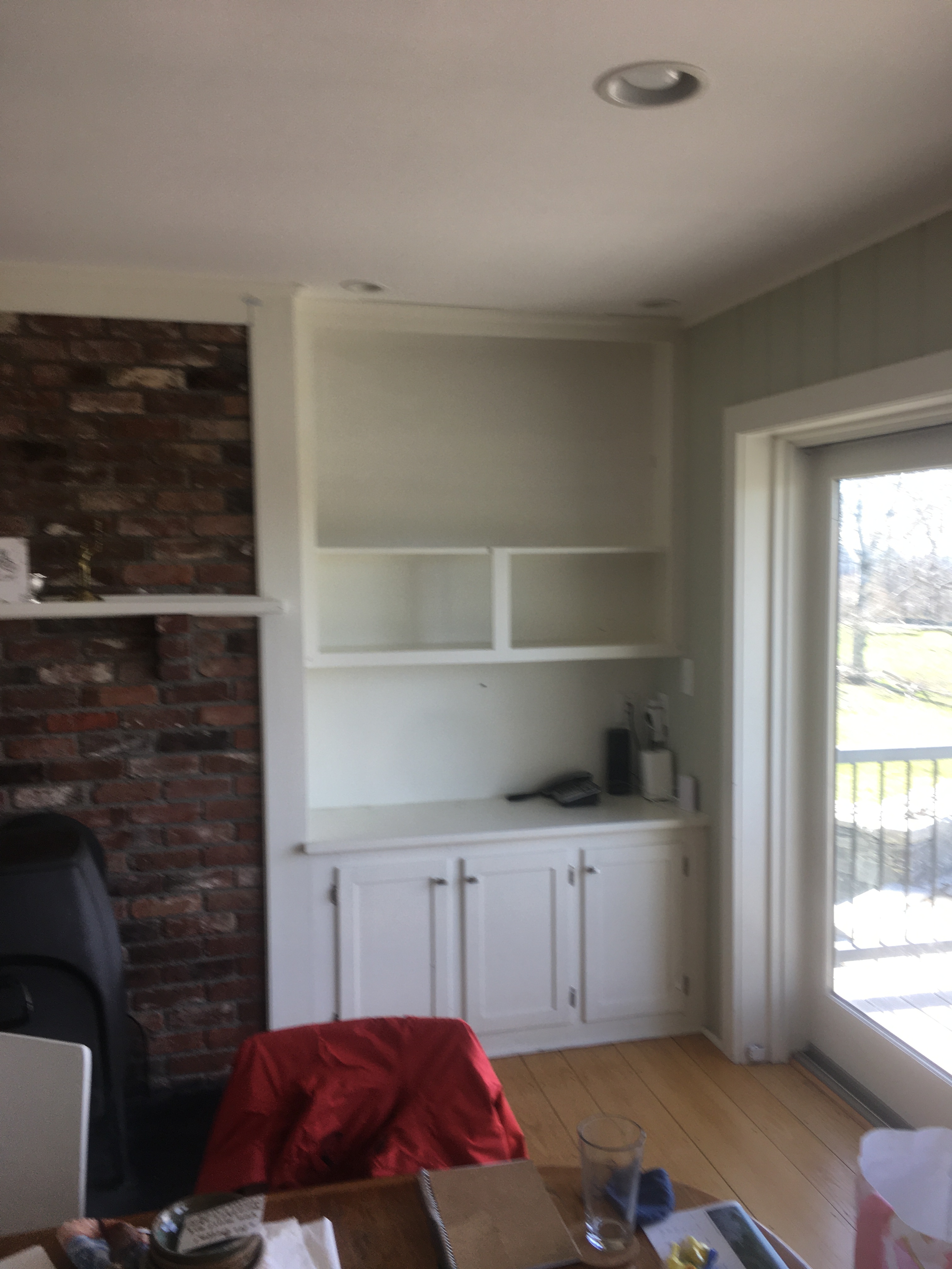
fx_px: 1063
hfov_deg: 48.2
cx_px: 476
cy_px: 634
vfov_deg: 61.7
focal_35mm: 29
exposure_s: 1/60
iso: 32
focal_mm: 4.15
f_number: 2.2
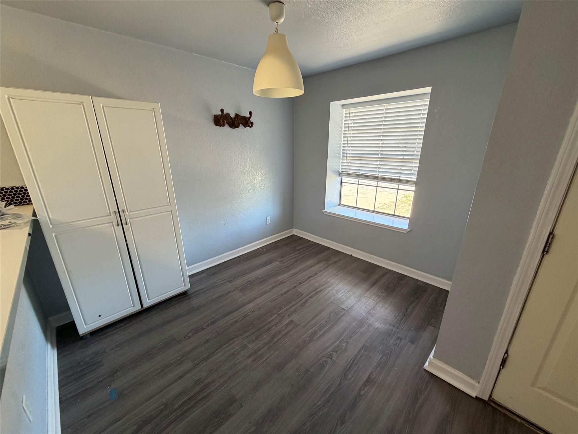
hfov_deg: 102.1
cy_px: 217
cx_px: 289
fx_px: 234
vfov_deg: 85.7
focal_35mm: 14
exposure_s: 1/60
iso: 200
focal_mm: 2.22
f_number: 2.2
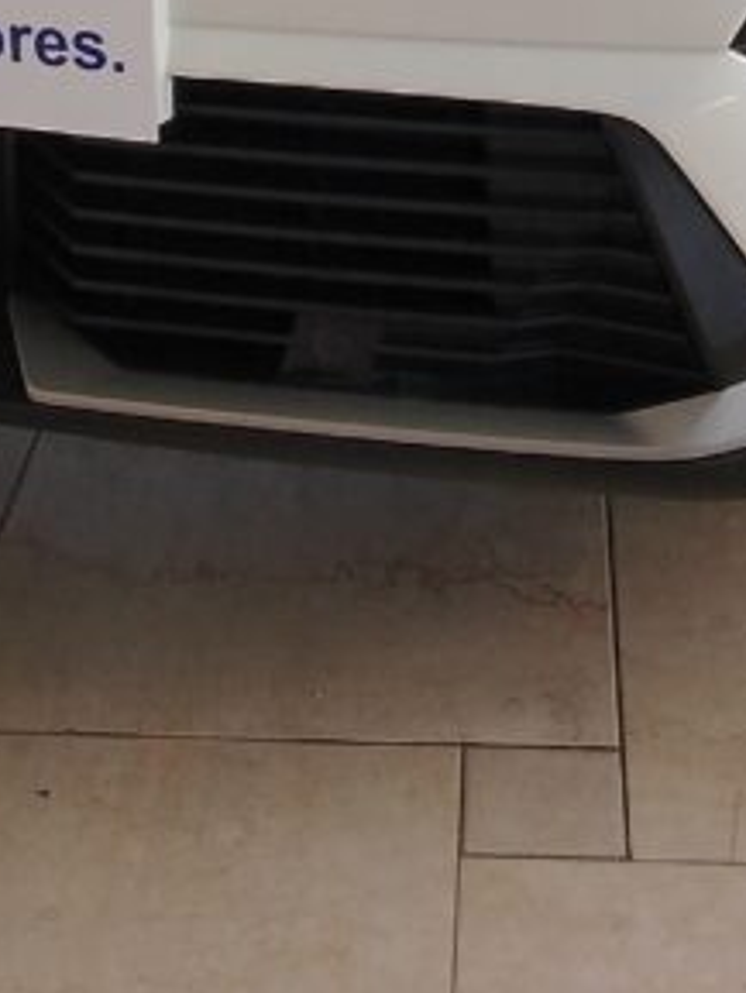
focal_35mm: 85
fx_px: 2441
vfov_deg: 20.4
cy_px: -402
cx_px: 330
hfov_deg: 17.4
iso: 266
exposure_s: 1/50
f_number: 1.75
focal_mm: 5.25
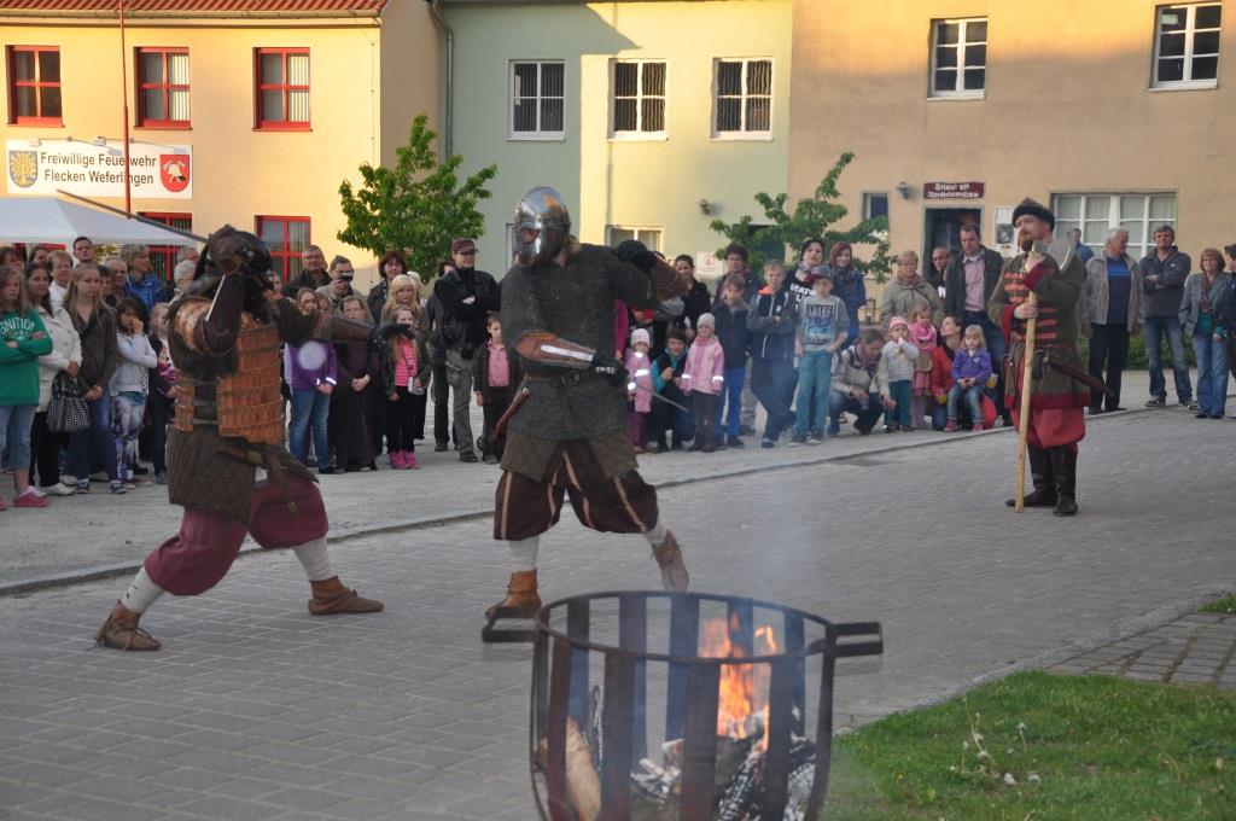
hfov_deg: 33.4
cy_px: 410
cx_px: 618
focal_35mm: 60
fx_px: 2057
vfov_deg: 22.6
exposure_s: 1/200
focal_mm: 40
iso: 360
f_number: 4.5
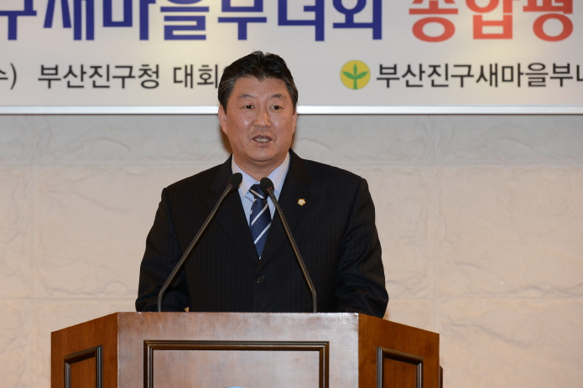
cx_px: 259
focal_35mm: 167
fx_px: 2704
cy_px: 197
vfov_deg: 8.2
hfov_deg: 12.3
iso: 1000
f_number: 5.6
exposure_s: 1/160
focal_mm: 145
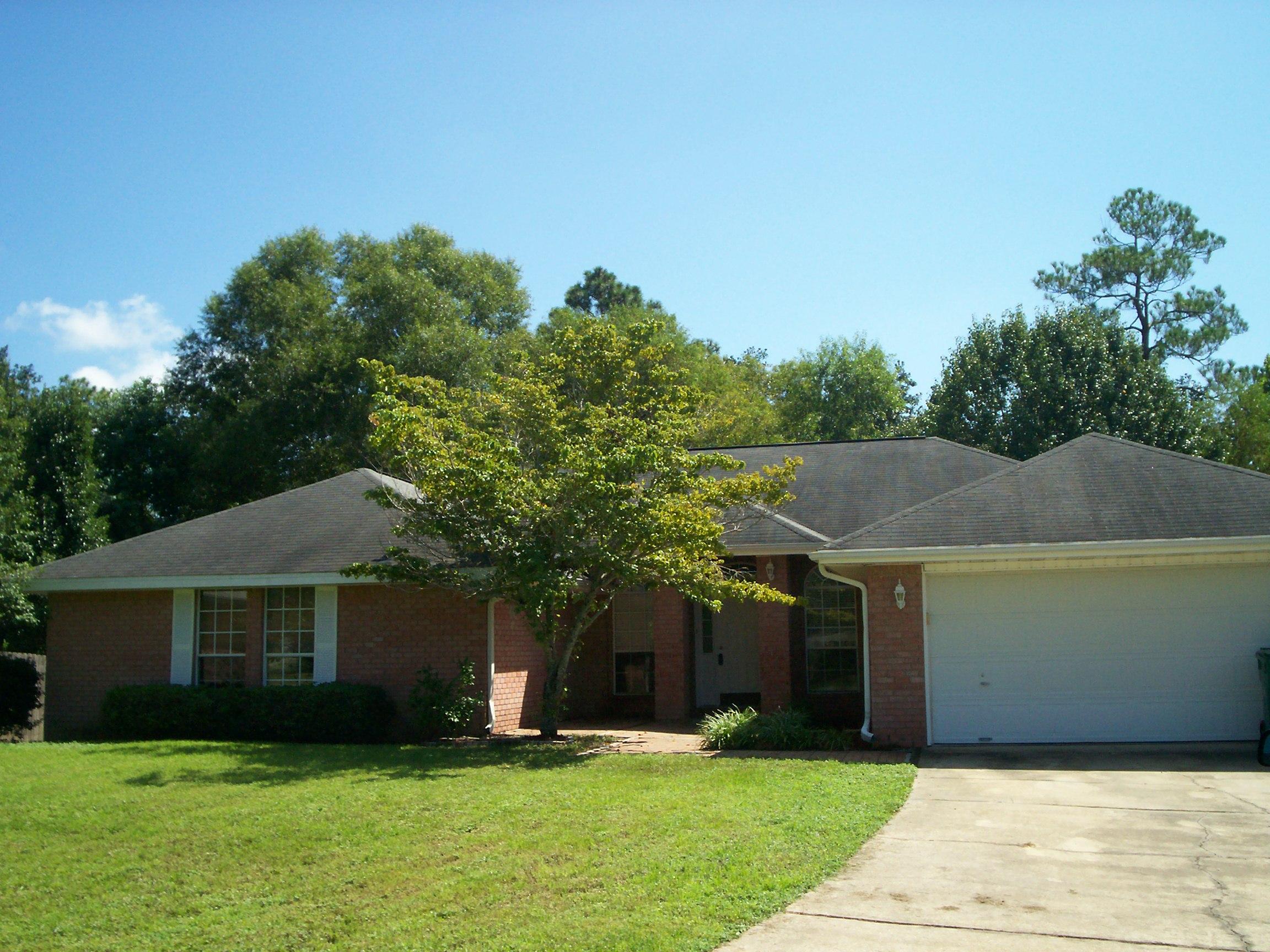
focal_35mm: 36
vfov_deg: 39.7
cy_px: 476
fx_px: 1321
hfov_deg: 51.4
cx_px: 635
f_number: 4.5
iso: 100
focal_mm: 5.9
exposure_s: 1/505
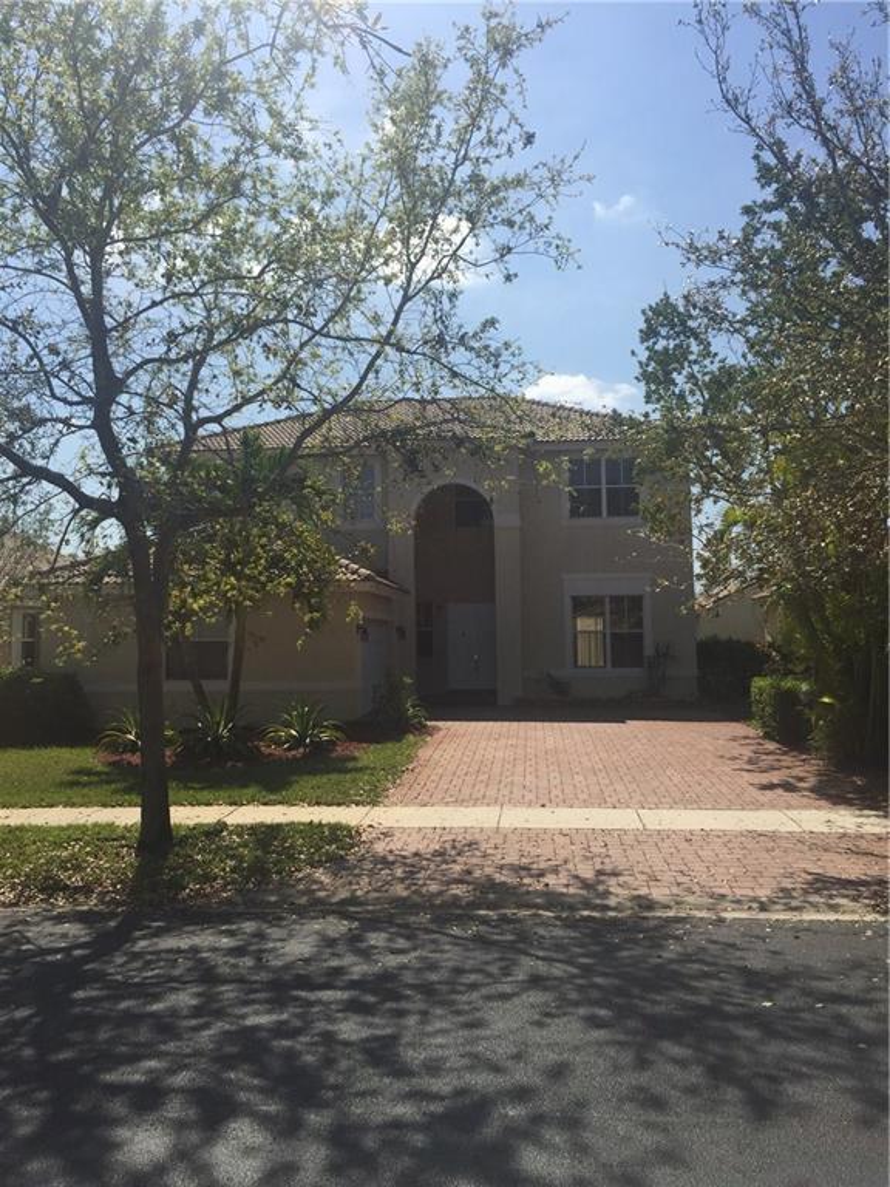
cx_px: 445
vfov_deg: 61.7
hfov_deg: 48.2
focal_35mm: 29
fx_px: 994
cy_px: 594
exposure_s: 1/3300
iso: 32
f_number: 2.2
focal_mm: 4.15
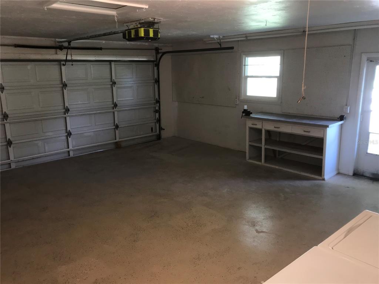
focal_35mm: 28
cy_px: 142
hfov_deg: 63.4
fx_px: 307
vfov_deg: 49.7
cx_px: 190
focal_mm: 3.99
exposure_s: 1/30
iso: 50
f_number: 1.8
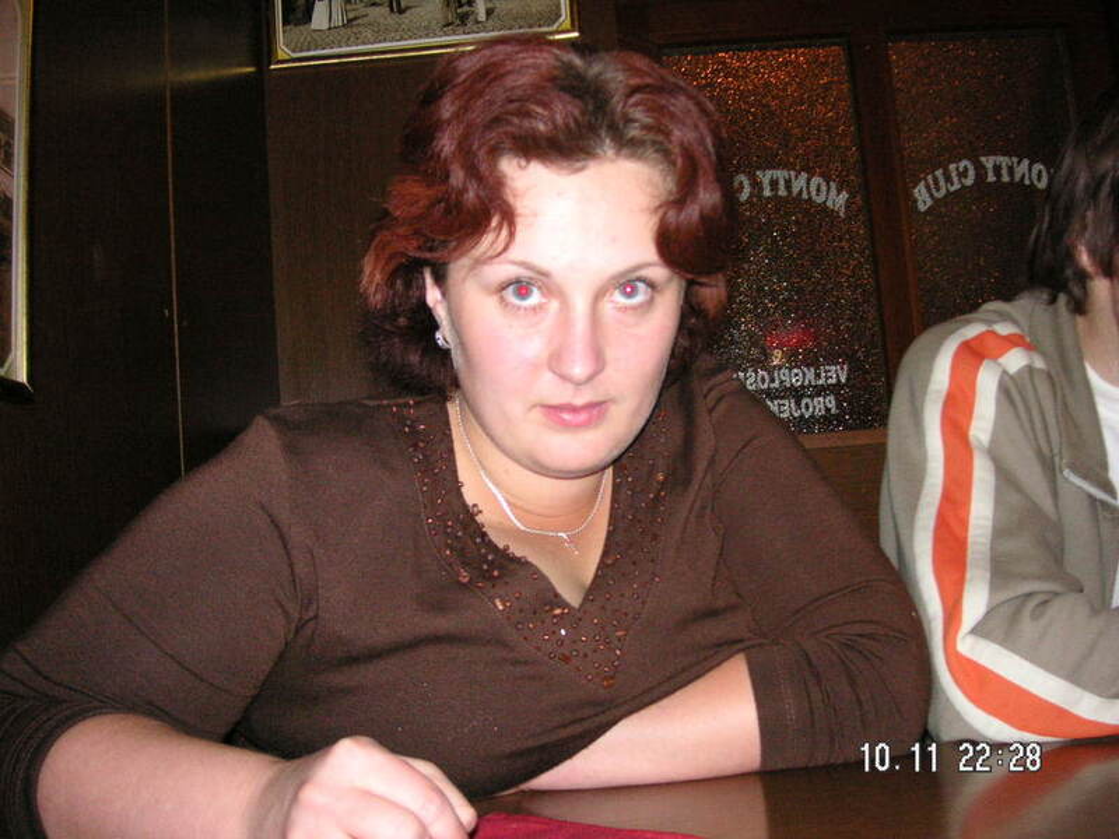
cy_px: 420
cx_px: 560
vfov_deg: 38.7
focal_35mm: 37
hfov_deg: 50.1
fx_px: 1196
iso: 160
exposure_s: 1/45
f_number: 2.8
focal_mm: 6.1
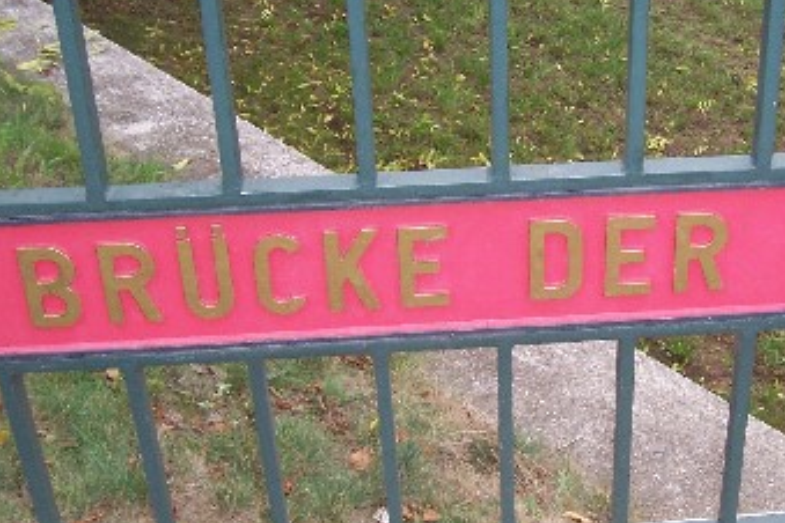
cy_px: 271
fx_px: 1286
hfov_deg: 33.3
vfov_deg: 23.0
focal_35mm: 59
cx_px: 586
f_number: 2.7
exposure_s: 1/90
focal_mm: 5.6
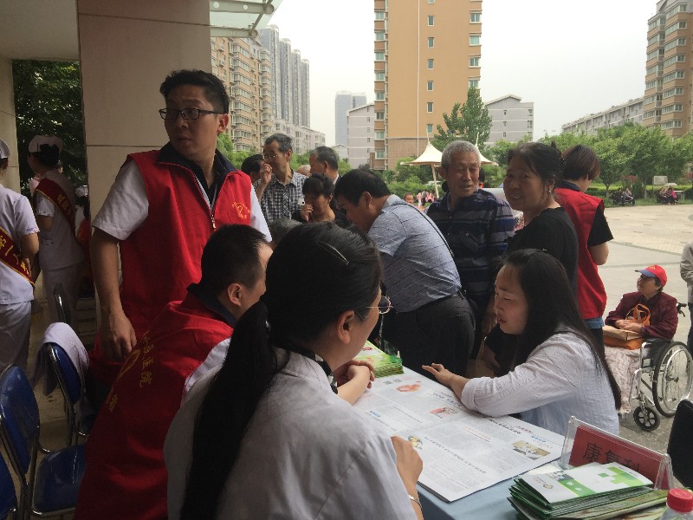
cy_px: 260
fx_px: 581
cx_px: 346
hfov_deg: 61.7
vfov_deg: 48.2
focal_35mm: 29
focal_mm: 4.15
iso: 32
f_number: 2.2
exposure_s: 1/327
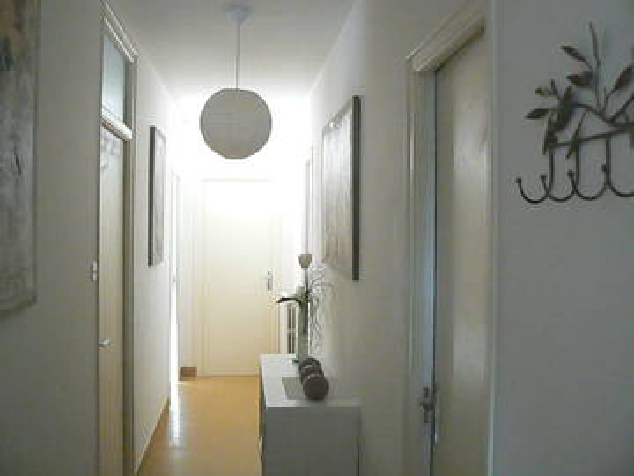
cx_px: 317
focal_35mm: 36
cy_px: 238
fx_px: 659
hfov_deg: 51.4
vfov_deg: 39.7
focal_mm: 6
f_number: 2.8
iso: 1600
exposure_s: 1/15
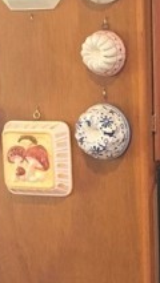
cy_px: 284
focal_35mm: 114
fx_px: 859
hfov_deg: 10.2
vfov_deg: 18.3
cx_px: 257
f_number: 2.2
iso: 200
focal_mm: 4.15
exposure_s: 1/20
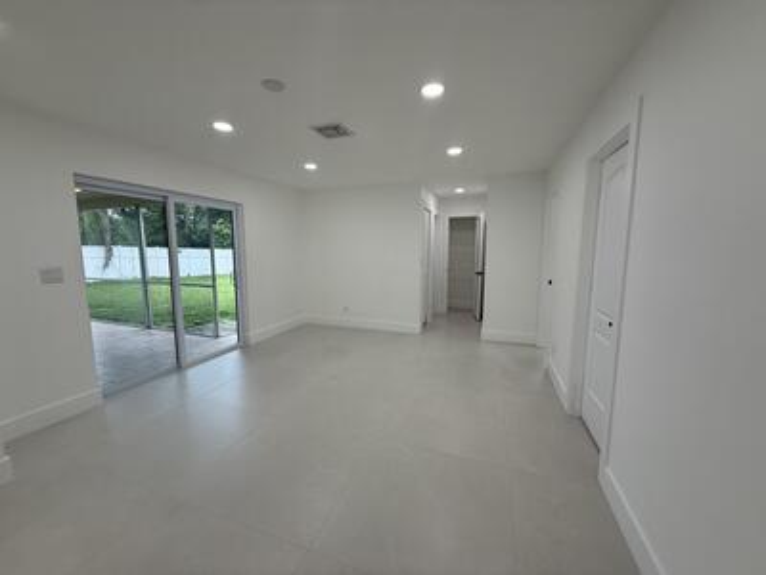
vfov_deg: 85.7
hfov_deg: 102.1
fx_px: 310
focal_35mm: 14
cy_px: 288
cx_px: 383
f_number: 2.2
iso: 64
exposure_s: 1/103
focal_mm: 2.22
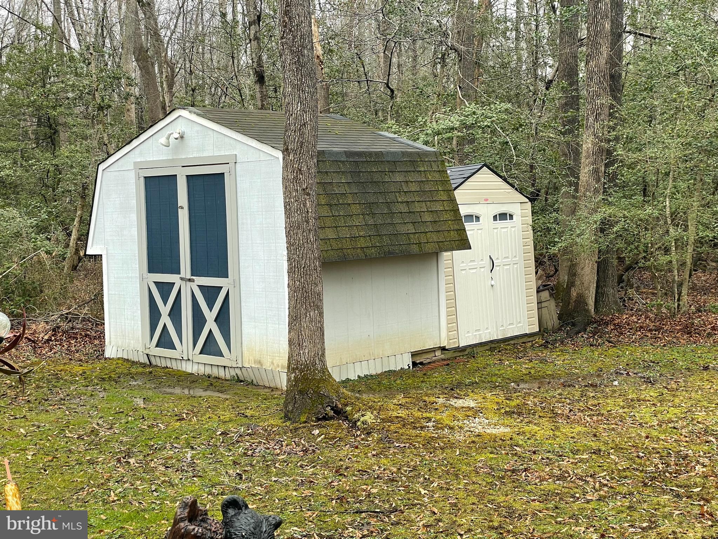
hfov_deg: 36.8
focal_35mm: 52
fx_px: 1079
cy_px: 270
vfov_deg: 28.0
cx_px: 359
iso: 25
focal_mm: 6
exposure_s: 1/99
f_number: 2
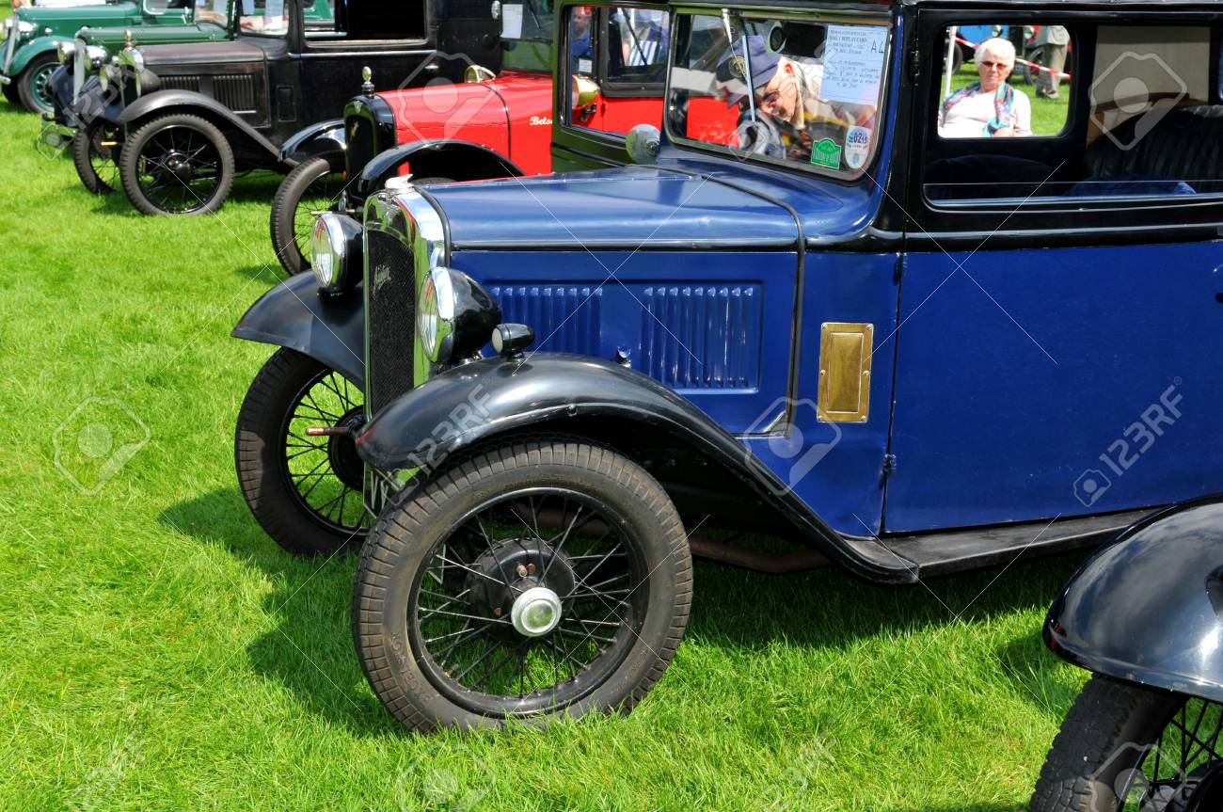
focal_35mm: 46
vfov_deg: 28.9
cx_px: 612
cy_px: 406
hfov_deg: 42.4
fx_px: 1578
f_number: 9
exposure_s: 1/250
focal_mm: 31
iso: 200
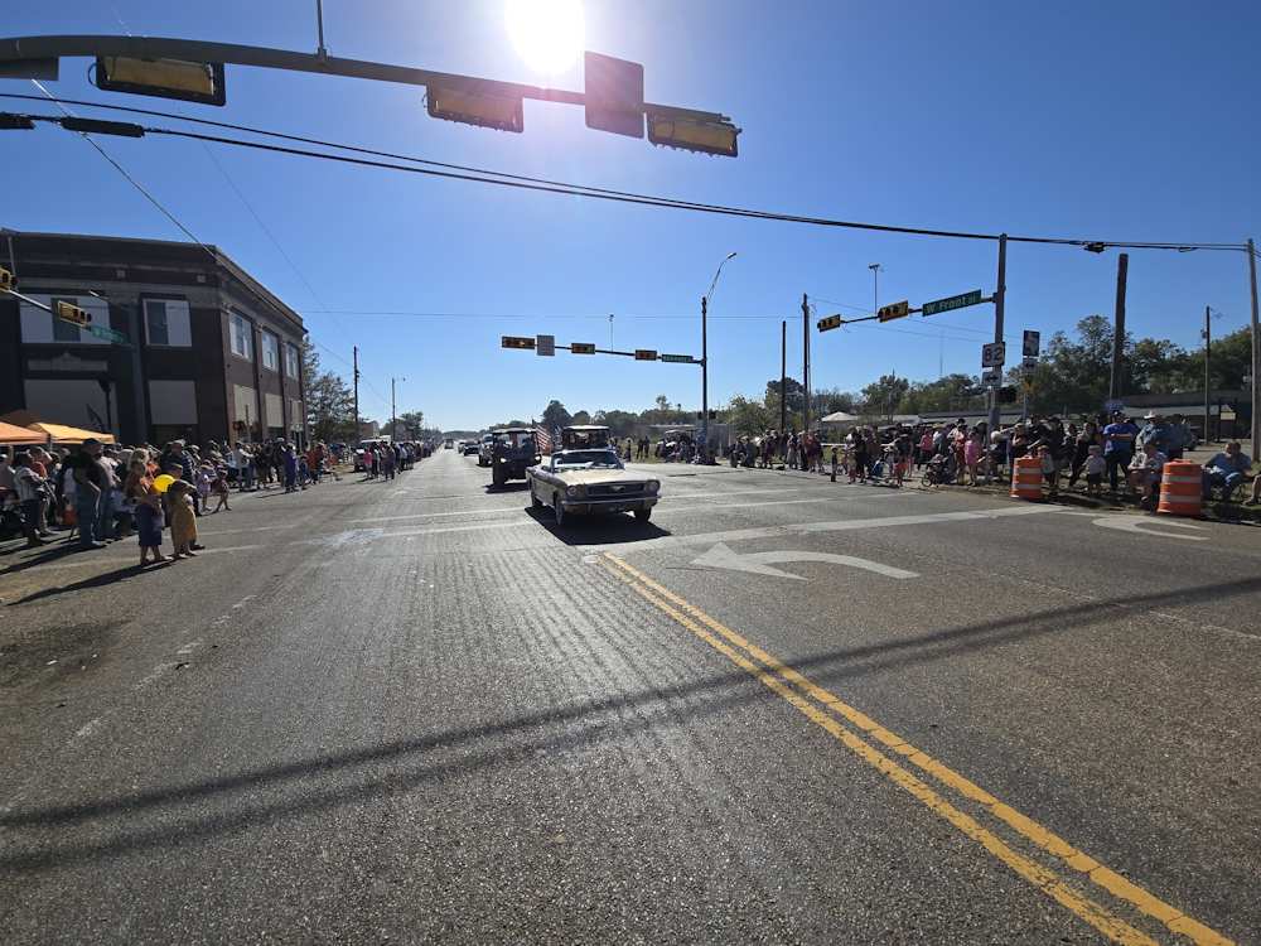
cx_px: 630
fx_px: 474
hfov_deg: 106.2
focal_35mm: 13
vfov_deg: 89.9
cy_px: 473
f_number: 2.2
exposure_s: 1/4302
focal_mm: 2.2
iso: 50
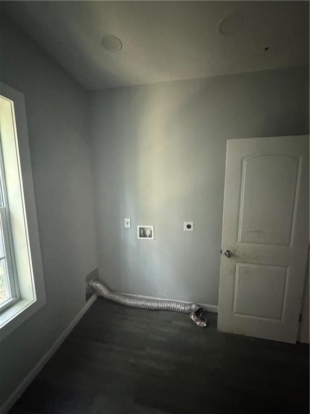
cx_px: 155
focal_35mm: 14
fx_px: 167
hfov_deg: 85.7
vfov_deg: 102.1
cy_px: 207
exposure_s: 1/40
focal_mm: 2.22
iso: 1250
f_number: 2.2
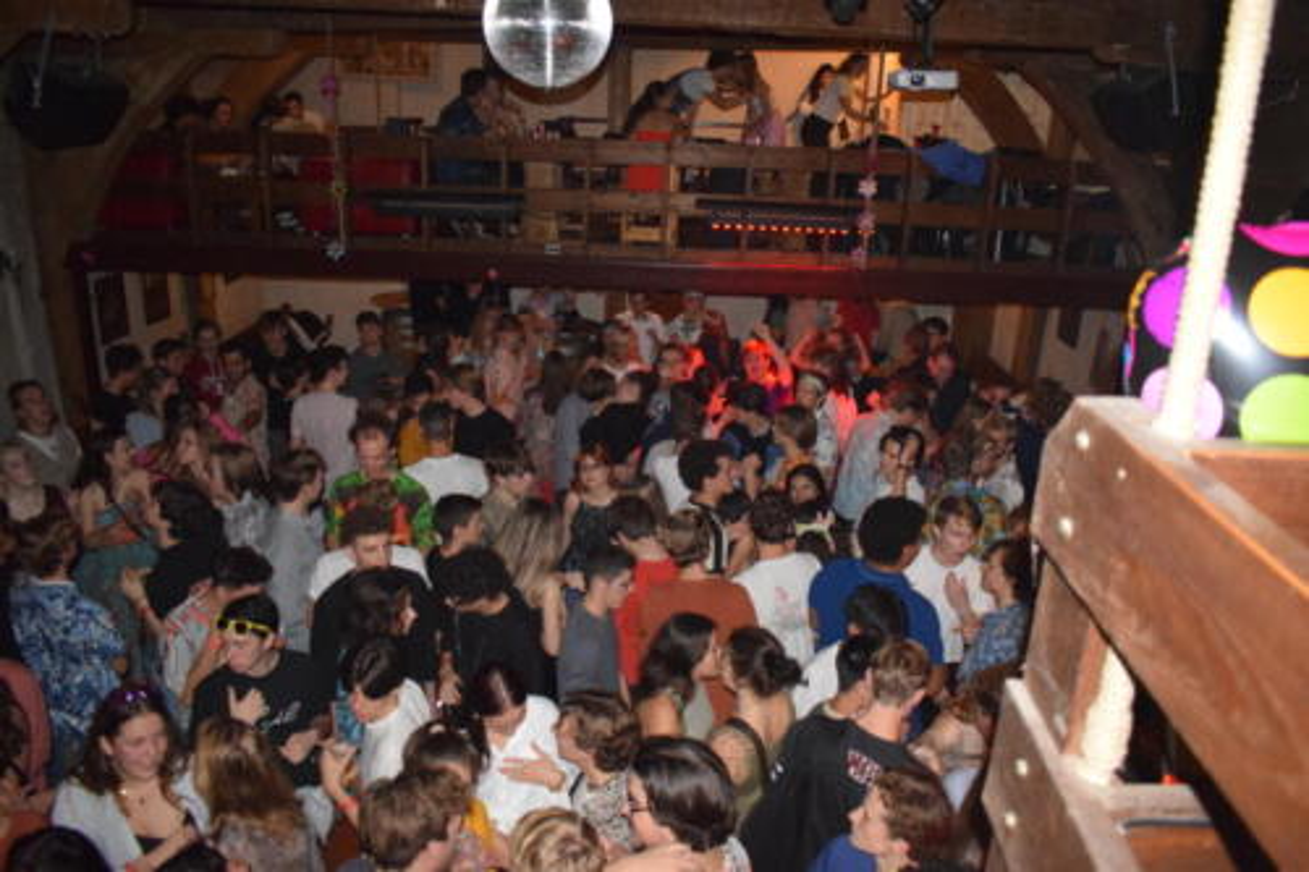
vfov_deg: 47.9
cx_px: 654
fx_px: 981
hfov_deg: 67.4
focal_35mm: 27
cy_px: 436
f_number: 3.5
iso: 3200
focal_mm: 18
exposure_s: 1/60
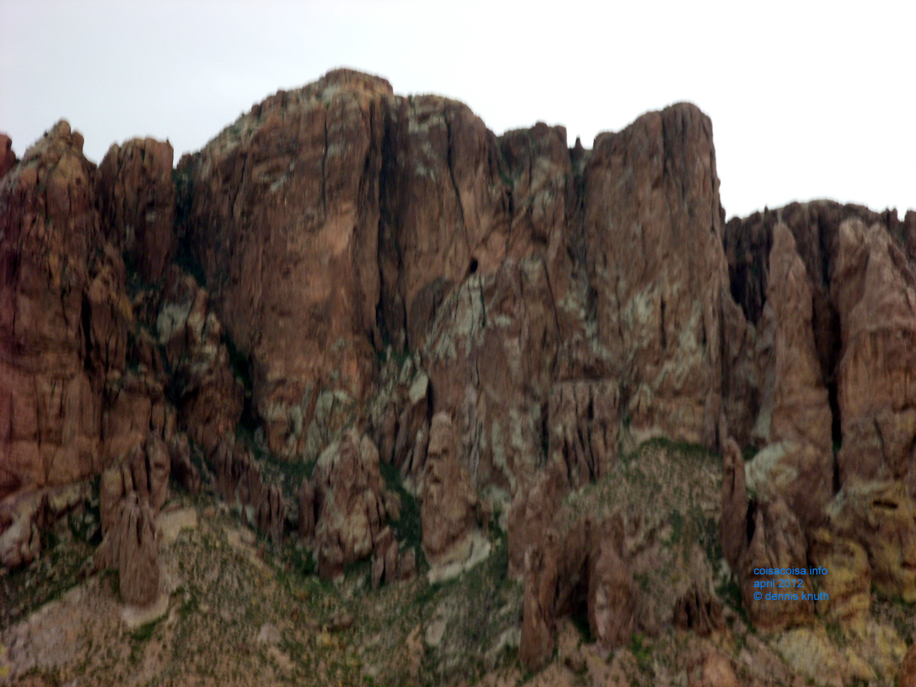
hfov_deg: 12.2
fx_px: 4287
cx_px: 458
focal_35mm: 162
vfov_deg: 9.2
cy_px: 344
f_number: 4.3
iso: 100
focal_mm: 26.9
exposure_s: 1/28
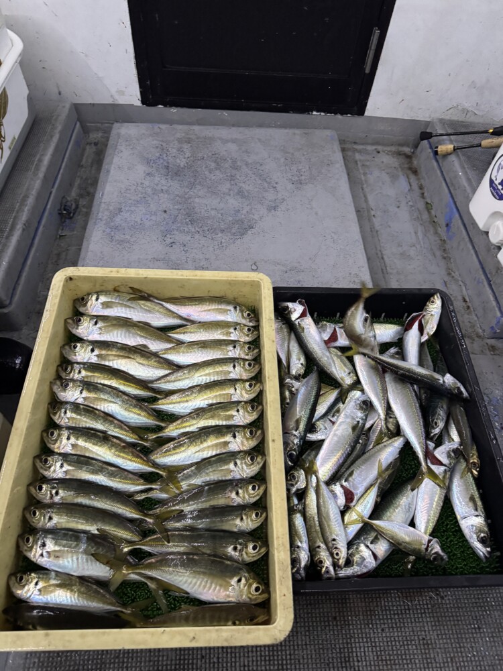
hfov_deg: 56.8
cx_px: 252
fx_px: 465
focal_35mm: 24
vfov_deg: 71.6
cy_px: 336
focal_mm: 6.76
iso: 800
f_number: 1.78
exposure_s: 1/60
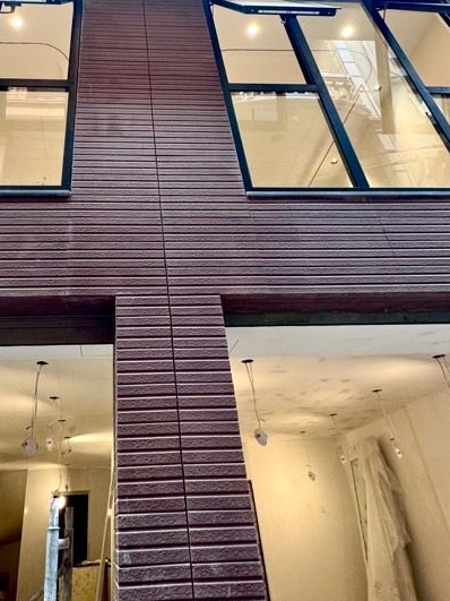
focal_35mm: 27
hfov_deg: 50.1
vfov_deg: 63.1
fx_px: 468
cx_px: 138
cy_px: 183
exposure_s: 1/99
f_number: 2.2
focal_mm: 2.22
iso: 200
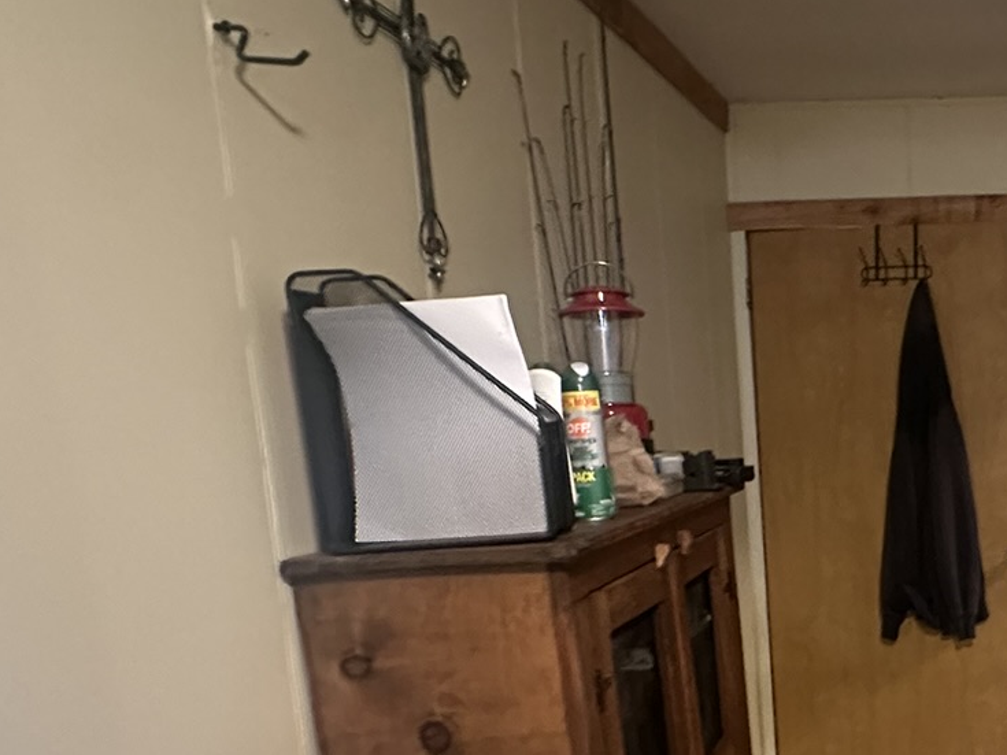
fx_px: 1134
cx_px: 1004
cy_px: 562
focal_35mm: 39
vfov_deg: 36.0
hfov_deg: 41.7
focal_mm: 2.22
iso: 1000
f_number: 2.2
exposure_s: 1/40
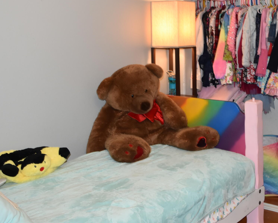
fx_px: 420
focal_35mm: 51
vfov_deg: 29.4
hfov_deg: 36.3
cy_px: 68
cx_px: 187
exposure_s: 1/60
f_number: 4
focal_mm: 18
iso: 800
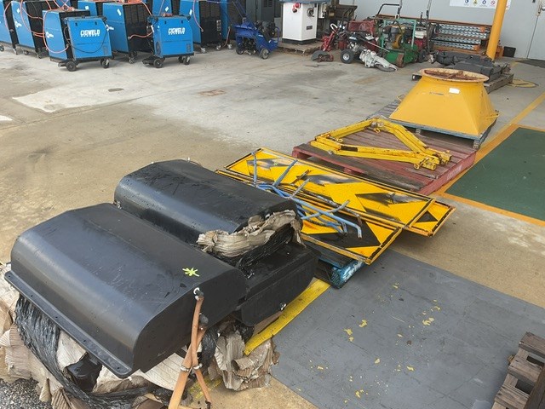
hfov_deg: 61.7
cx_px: 272
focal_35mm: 29
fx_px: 457
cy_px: 204
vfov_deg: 48.2
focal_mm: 3
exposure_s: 1/241
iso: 16
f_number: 1.8
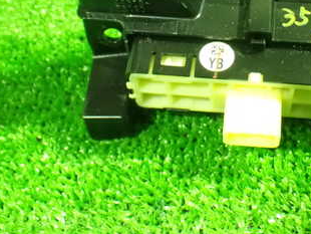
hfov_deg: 32.5
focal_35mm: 58
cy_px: 28
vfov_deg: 24.6
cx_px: 241
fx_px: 521
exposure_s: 1/25
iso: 1600
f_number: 2.3
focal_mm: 5.4
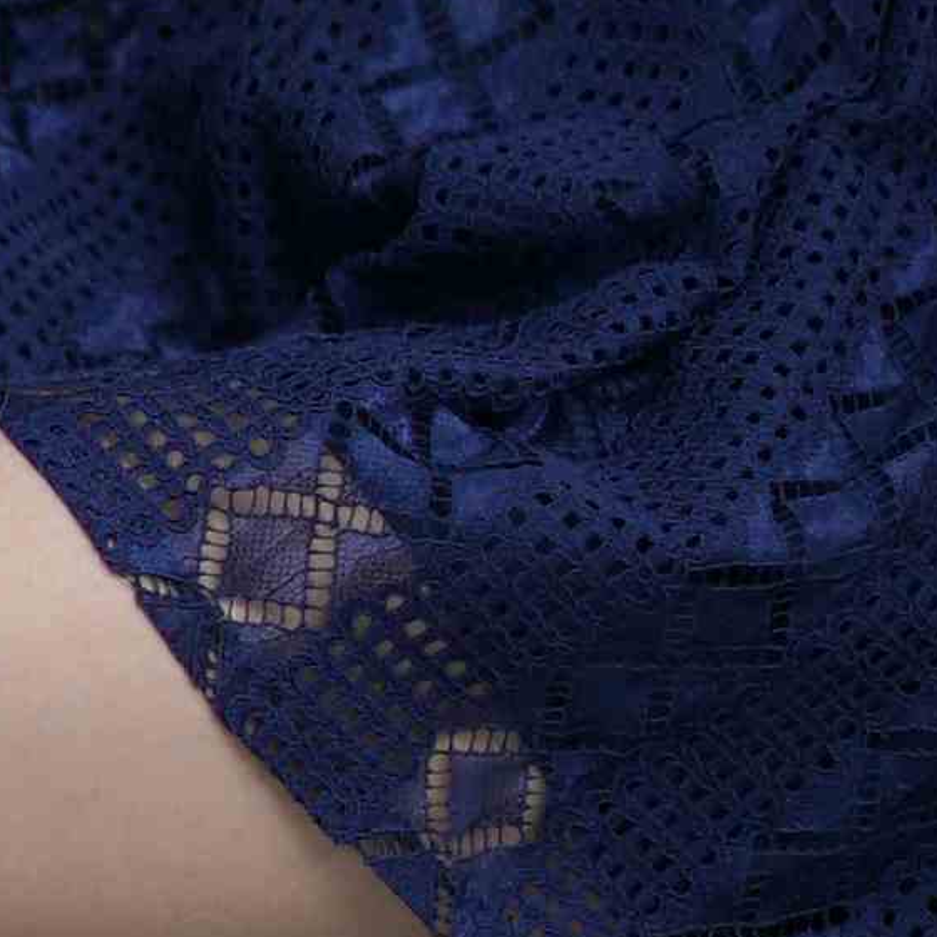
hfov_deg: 5.4
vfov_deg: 5.4
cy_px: 668
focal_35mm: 322
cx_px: -699
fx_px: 9861
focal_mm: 50
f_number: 1.8
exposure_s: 1/4000
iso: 200
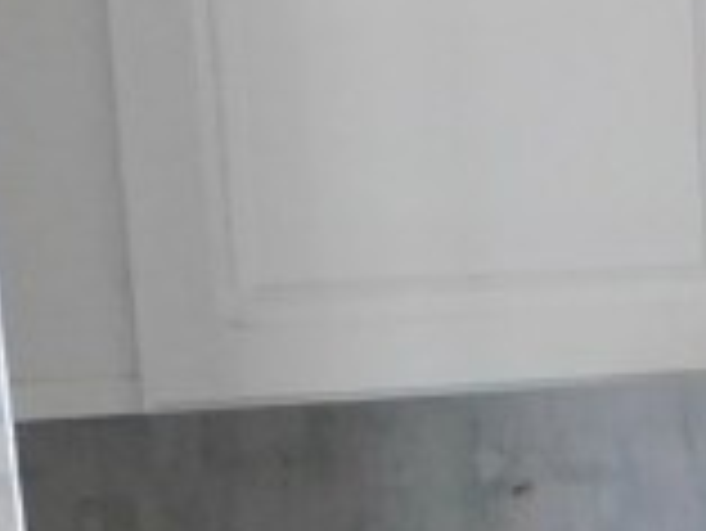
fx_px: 3062
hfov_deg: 12.5
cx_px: 1043
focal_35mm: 150
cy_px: 846
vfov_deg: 9.6
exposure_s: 1/30
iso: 280
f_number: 3
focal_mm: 4
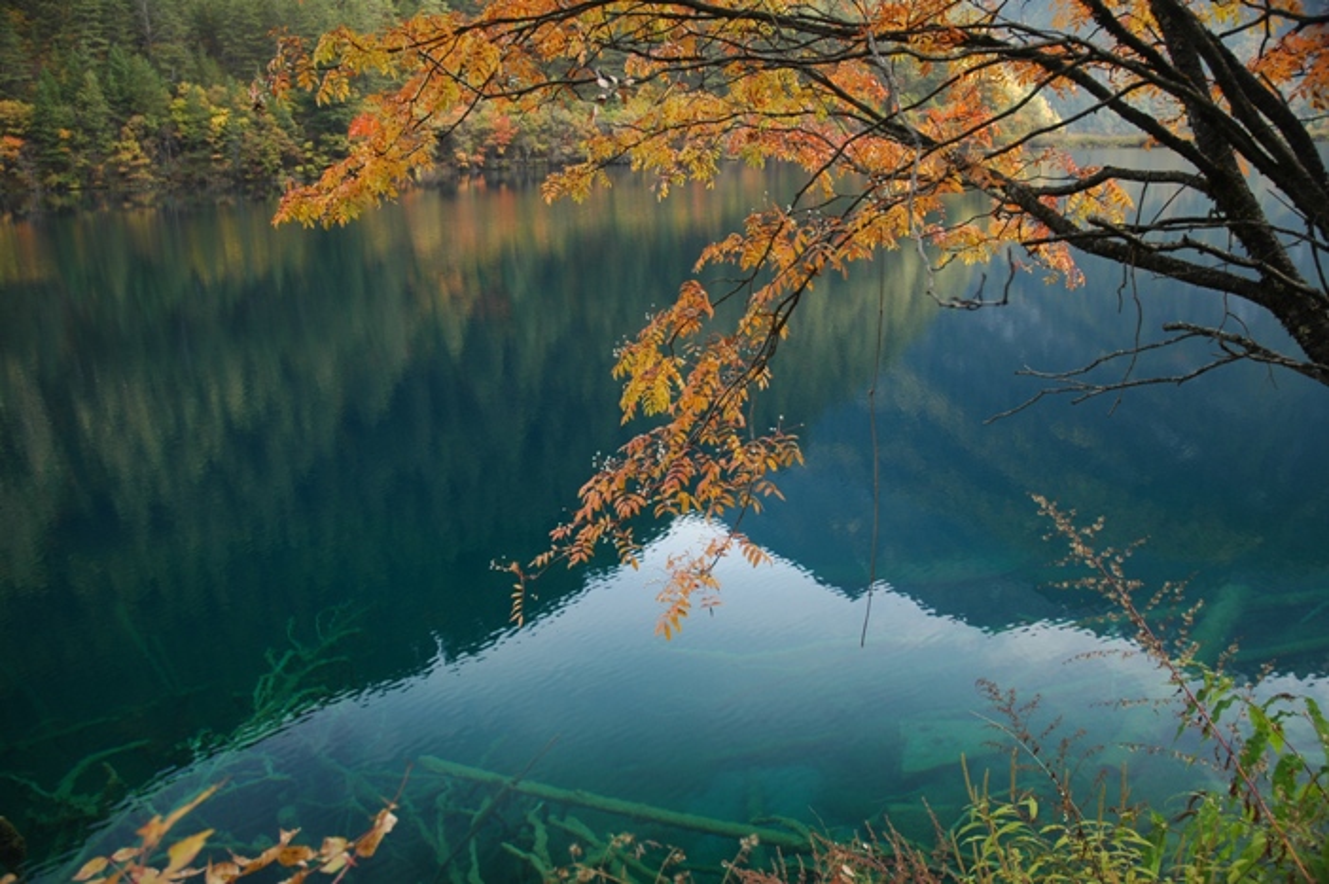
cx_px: 664
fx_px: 1217
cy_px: 442
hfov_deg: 57.3
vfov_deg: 39.9
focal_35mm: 33
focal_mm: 22
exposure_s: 1/30
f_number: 3.8
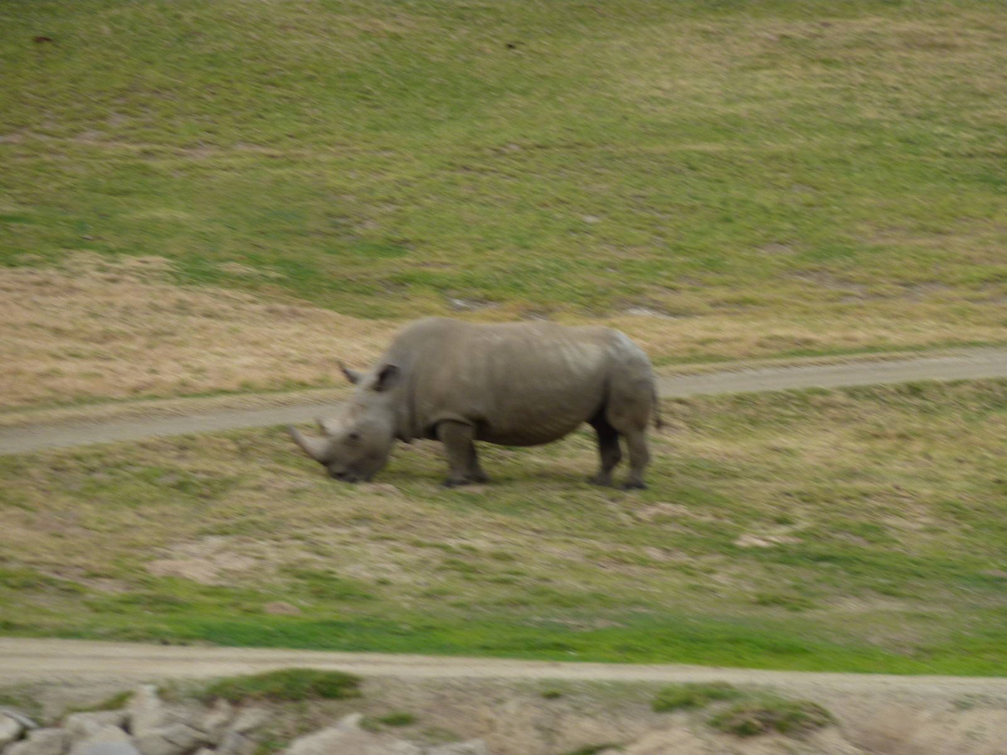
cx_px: 504
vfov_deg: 5.0
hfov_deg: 6.6
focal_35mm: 300
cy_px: 378
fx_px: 8727
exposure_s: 1/125
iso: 125
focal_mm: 49.2
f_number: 4.9
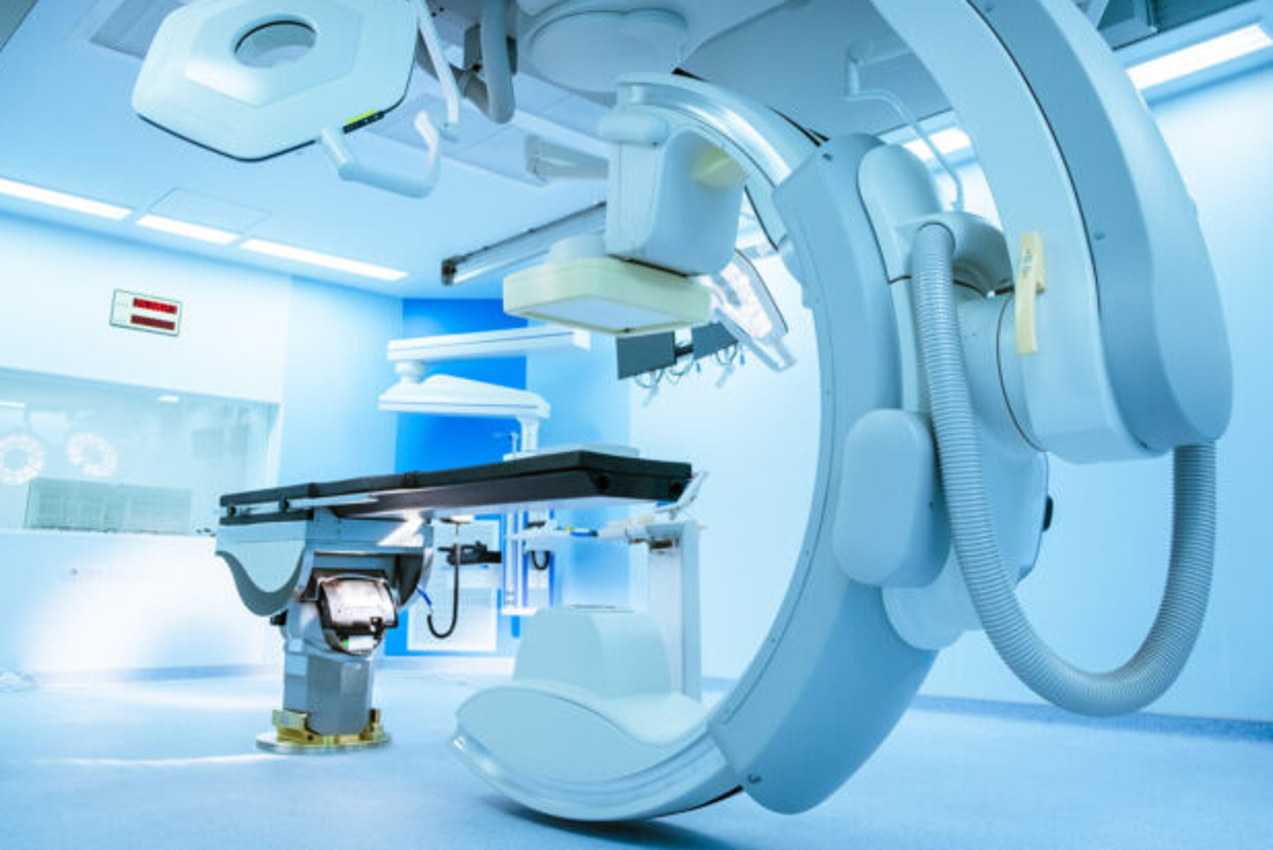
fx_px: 991
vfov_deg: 46.4
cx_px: 619
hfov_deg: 65.4
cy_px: 430
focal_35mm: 28
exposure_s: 1/150
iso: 800
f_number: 2.8
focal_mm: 18
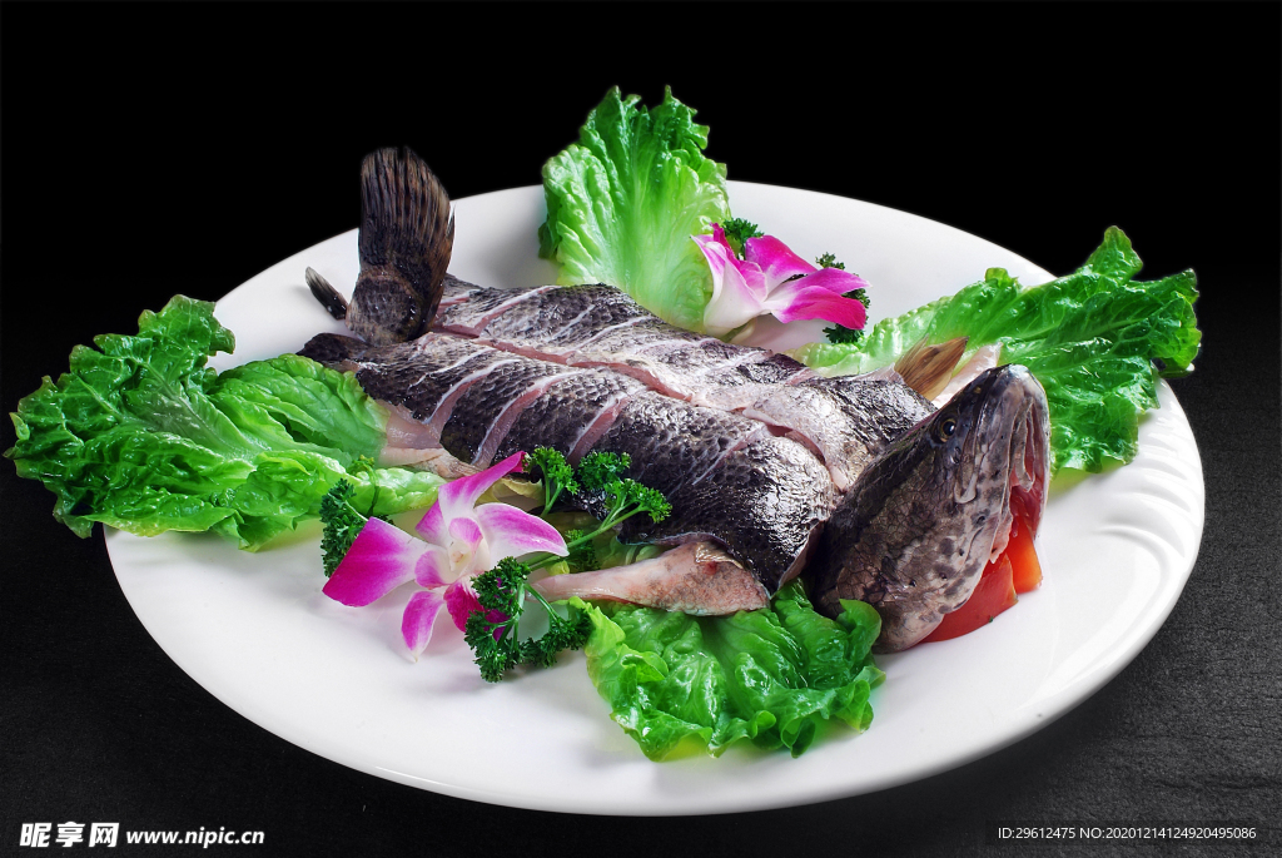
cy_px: 429
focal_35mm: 75
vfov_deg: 18.2
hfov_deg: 27.0
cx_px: 641
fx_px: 2673
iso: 100
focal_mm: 50
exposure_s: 1/180
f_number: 13
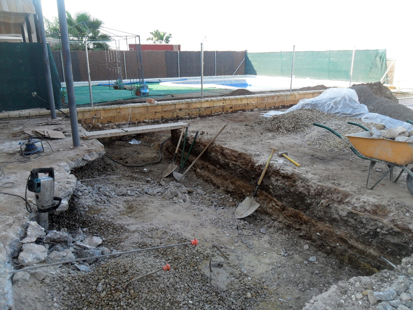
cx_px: 206
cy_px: 155
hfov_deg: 65.3
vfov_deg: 51.4
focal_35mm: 27
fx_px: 322
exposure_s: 1/180
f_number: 3.5
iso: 100
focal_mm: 4.9
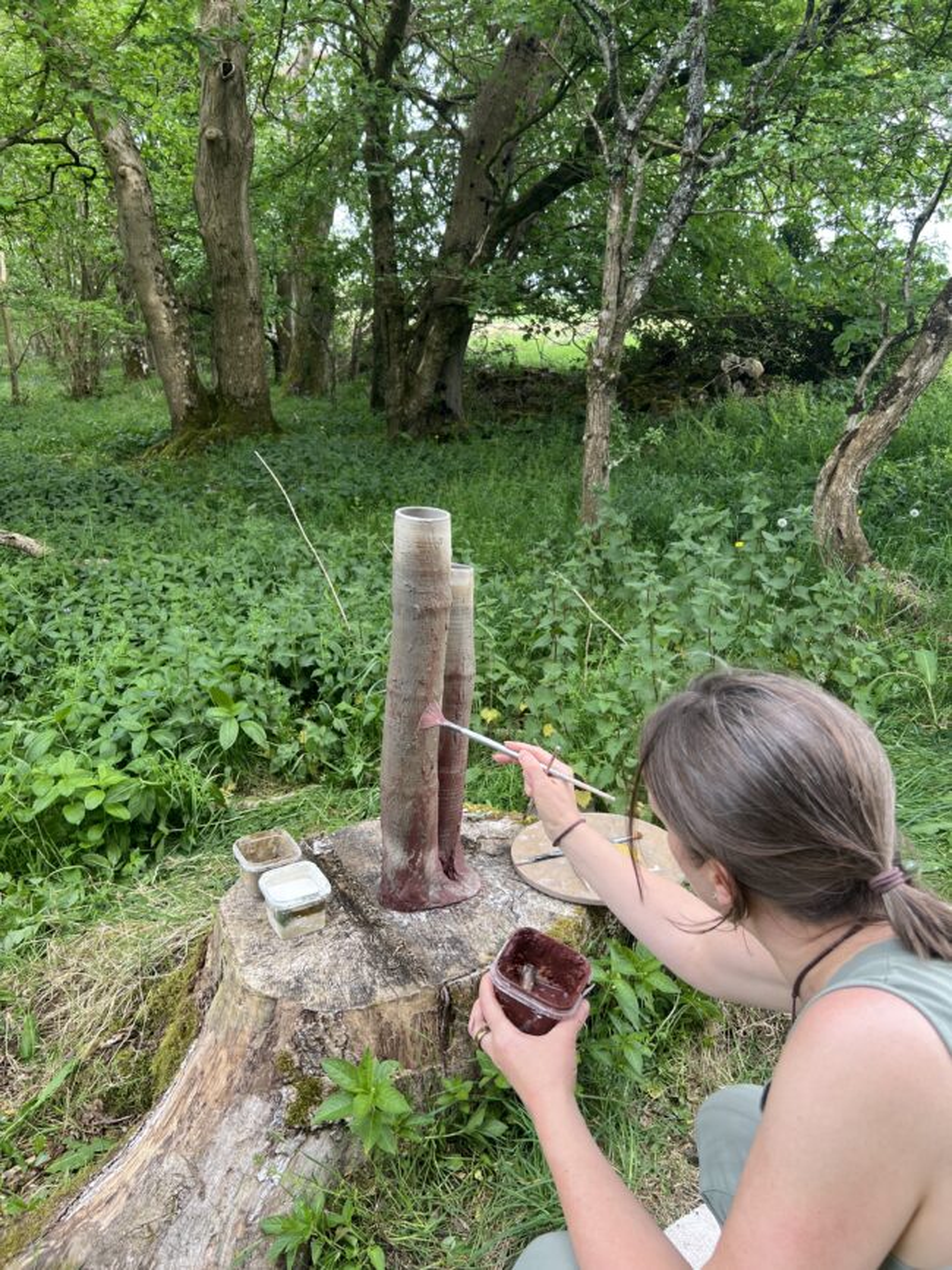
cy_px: 635
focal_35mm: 26
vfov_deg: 67.3
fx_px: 954
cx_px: 476
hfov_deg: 53.1
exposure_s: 1/212
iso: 40
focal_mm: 5.7
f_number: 1.5
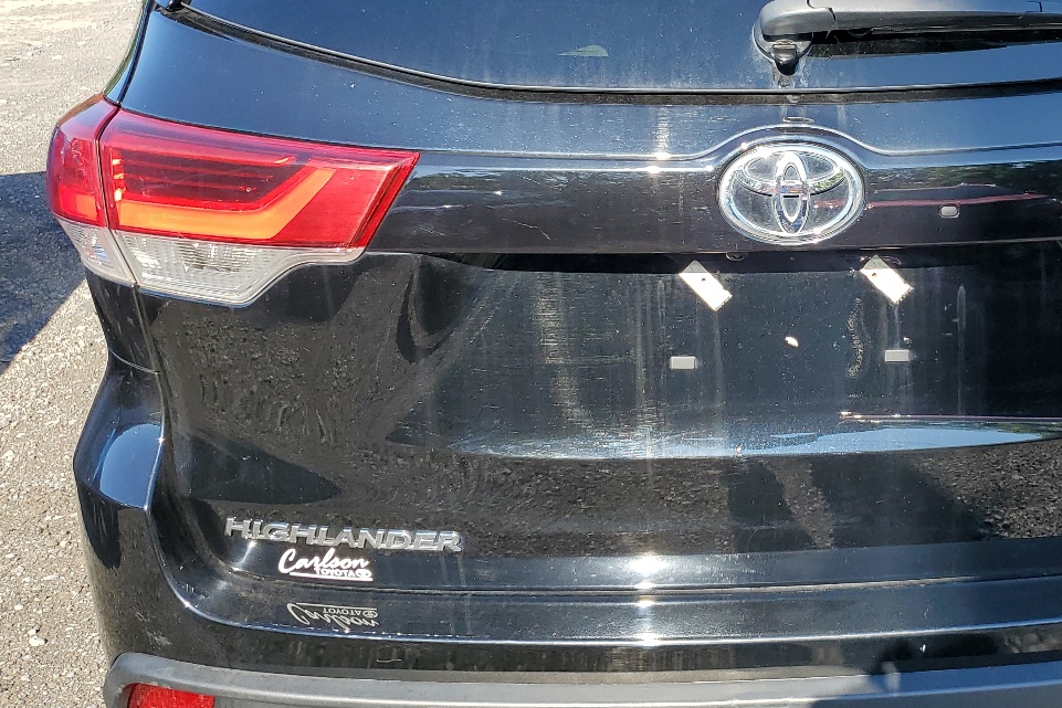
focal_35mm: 45
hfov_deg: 42.2
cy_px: 252
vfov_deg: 29.7
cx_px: 806
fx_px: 1328
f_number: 1.5
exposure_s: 1/769
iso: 50
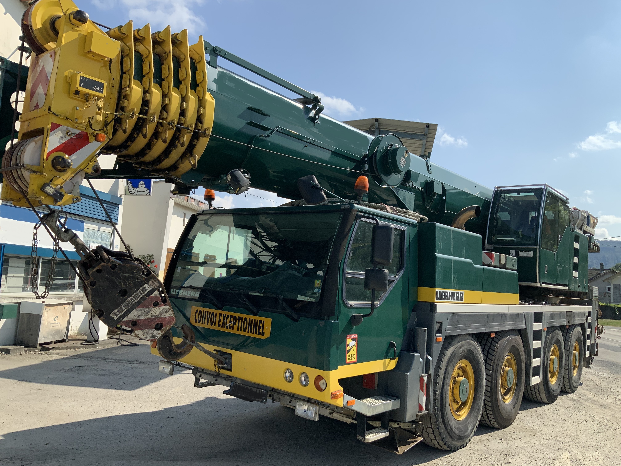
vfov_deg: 48.2
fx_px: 520
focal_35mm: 29
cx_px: 310
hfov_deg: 61.7
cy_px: 233
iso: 16
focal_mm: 3
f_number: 1.8
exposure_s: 1/2320
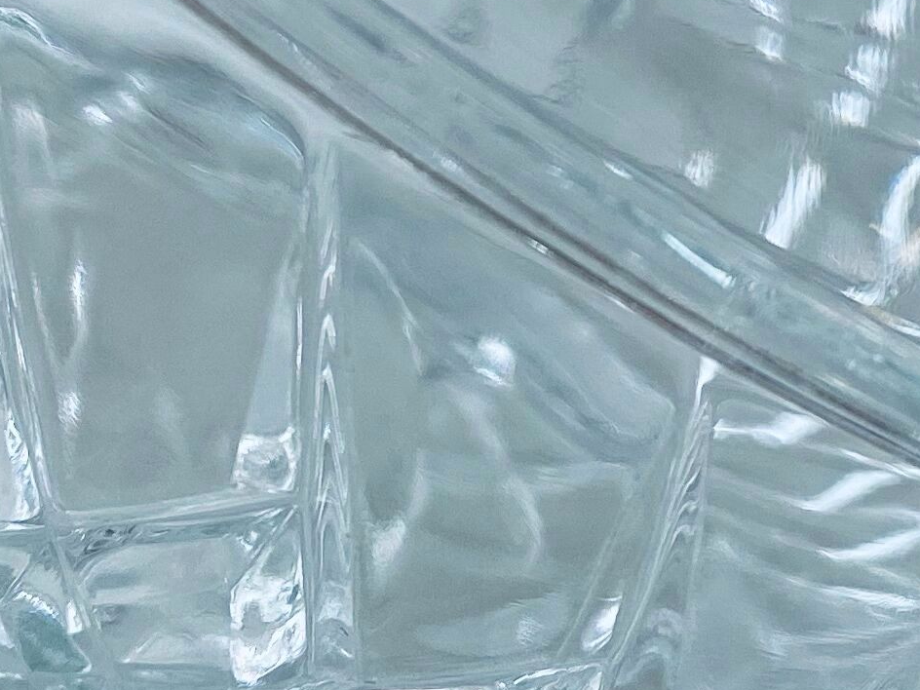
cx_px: 978
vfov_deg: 12.8
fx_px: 2950
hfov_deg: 17.2
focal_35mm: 111
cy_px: -256
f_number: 1.8
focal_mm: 4.25
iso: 64
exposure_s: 1/121
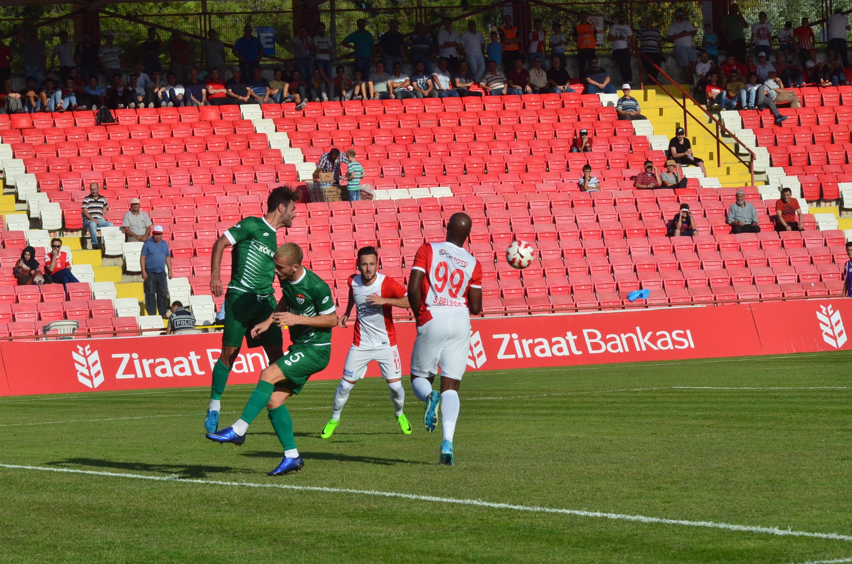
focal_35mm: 195
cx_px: 426
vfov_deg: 7.0
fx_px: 4605
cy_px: 282
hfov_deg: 10.6
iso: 1250
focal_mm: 130
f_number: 13
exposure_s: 1/2500
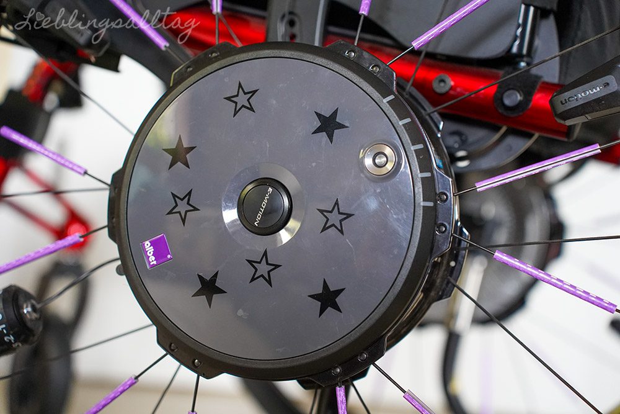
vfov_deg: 18.2
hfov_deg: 27.0
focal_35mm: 75
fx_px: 1292
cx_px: 310
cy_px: 207
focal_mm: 75
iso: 4000
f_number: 2.8
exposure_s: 1/160
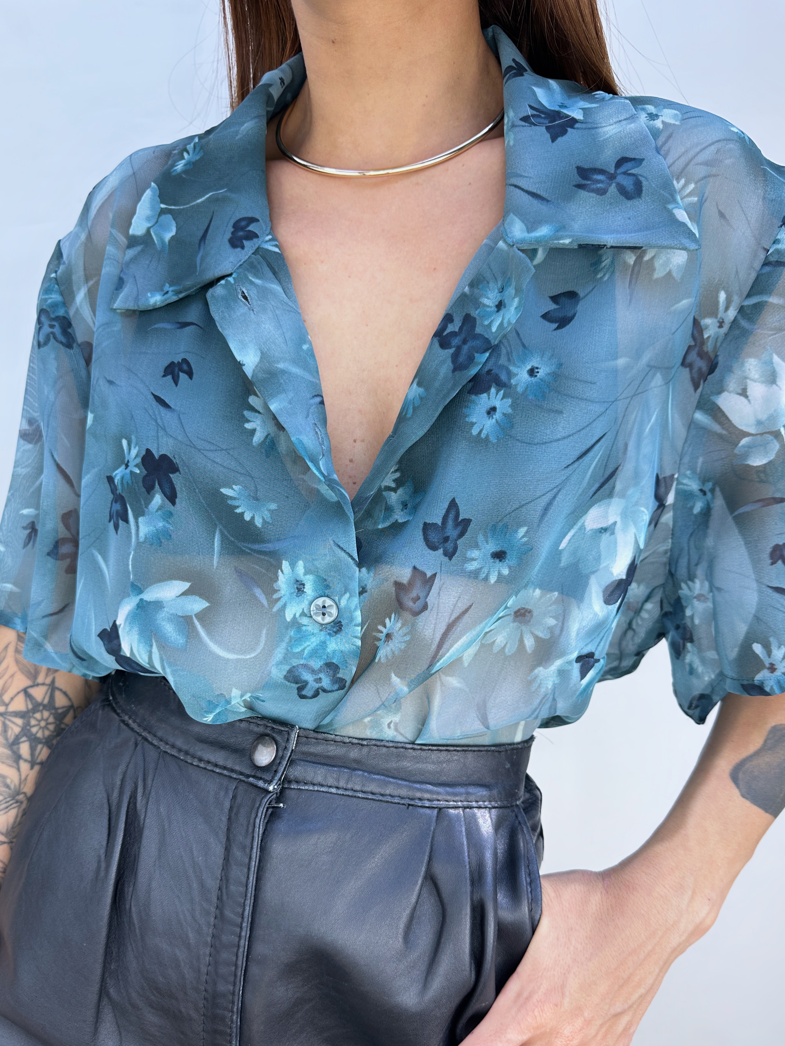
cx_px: 375
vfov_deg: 65.1
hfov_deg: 51.3
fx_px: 816
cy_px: 585
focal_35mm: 27
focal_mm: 6.86
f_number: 1.78
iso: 64
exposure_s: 1/152
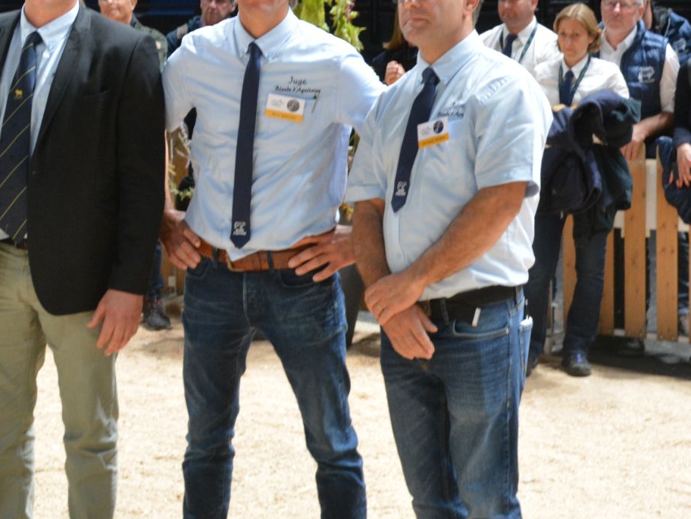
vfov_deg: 17.7
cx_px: 239
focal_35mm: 82
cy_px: 63
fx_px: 1637
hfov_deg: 23.7
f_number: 4
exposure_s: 1/60
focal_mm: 27
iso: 1600
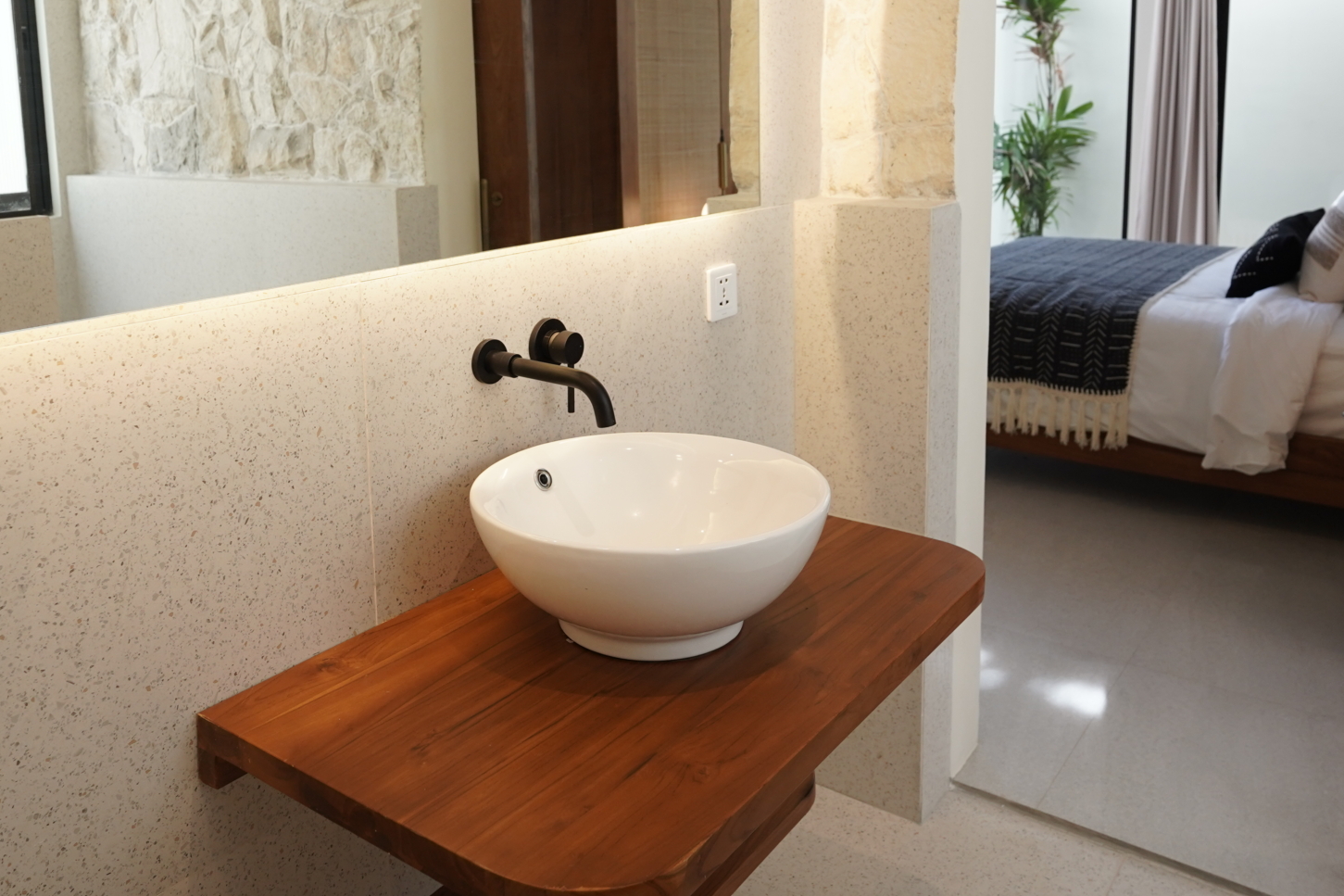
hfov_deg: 61.7
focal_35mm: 30
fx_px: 1120
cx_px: 589
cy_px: 245
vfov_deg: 42.5
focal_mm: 17
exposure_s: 1/200
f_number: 4
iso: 800
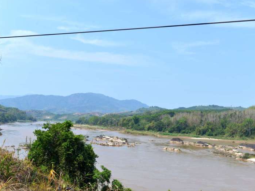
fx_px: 309
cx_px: 131
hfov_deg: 44.8
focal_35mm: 42
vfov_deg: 34.3
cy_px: 95
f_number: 7.1
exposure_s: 1/200
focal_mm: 38
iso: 100
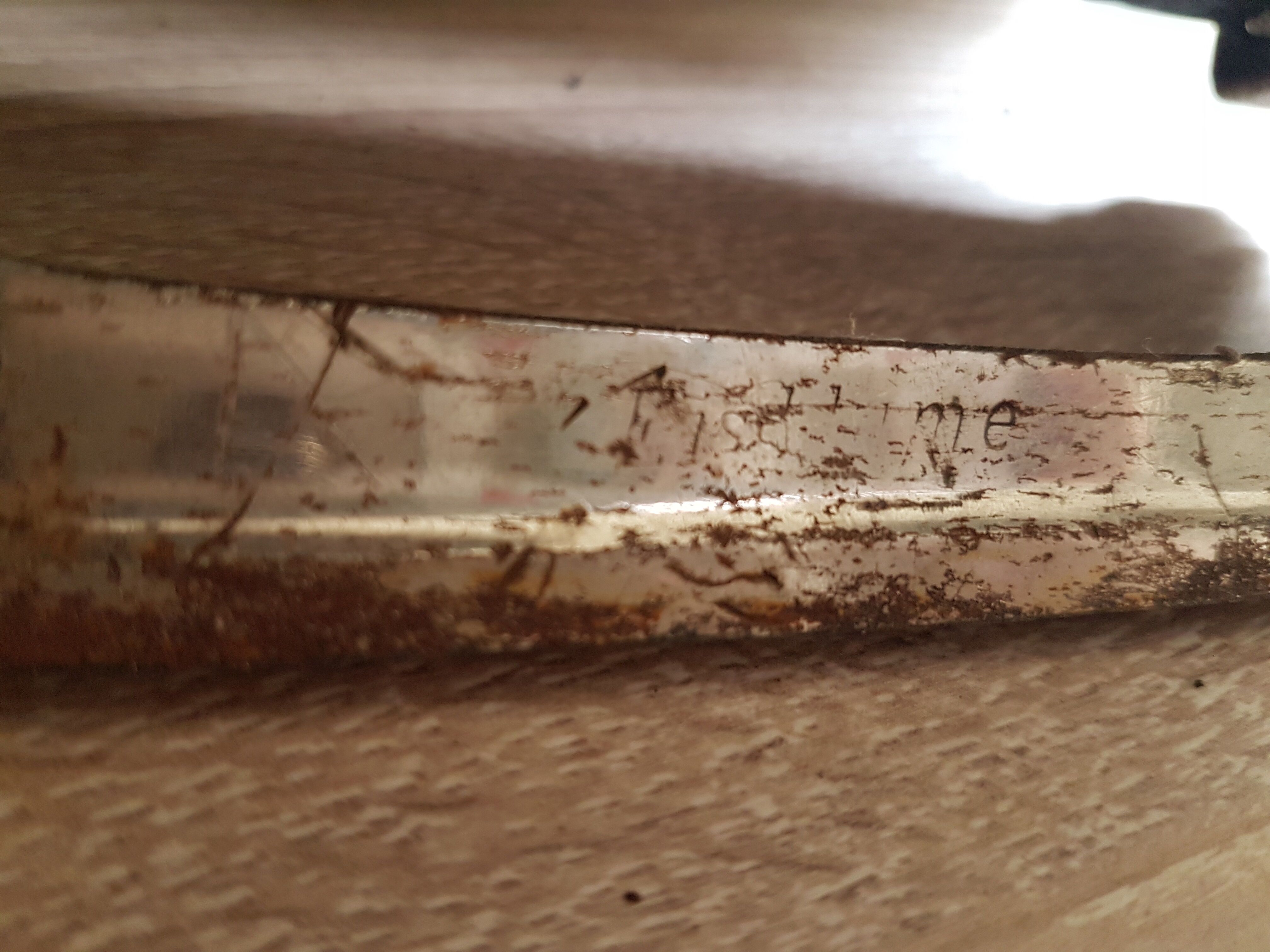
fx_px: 954
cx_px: 635
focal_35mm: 26
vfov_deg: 53.1
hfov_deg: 67.3
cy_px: 476
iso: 200
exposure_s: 1/14
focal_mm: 4.2
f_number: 1.7
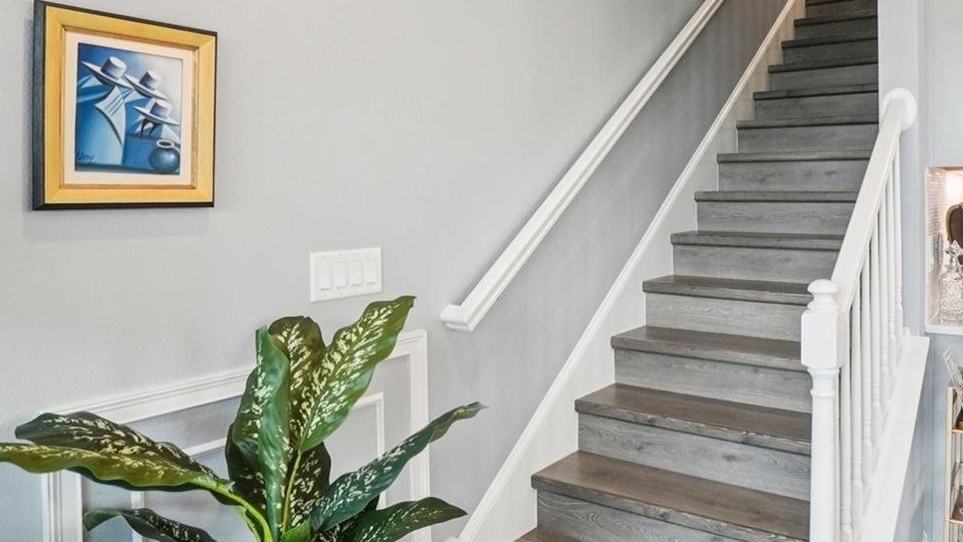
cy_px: 208
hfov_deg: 69.9
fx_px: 664
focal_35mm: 26
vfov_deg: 44.1
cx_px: 641
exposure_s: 1/30
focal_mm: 10
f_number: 8
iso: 1250
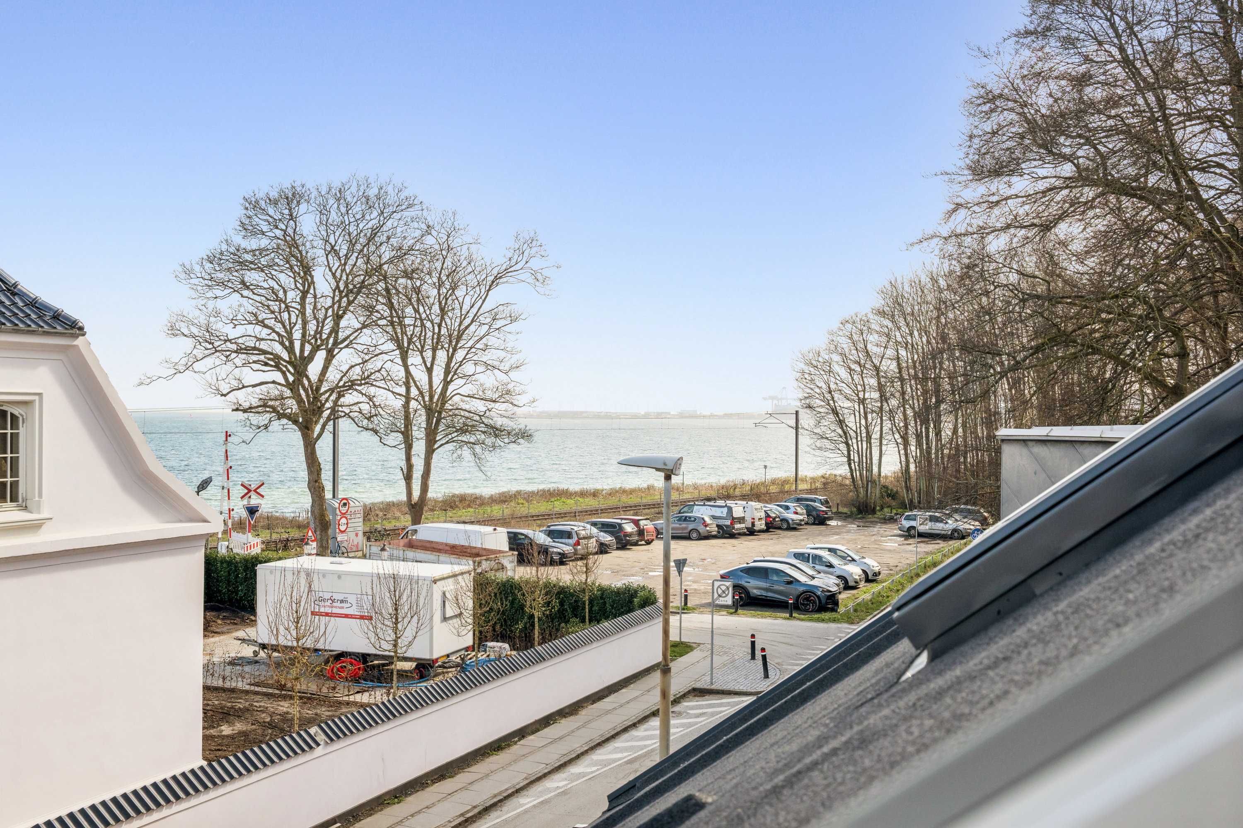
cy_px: 414
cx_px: 622
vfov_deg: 35.9
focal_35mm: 37
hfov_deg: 51.9
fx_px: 1277
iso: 500
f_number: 9
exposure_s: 1/640
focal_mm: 37
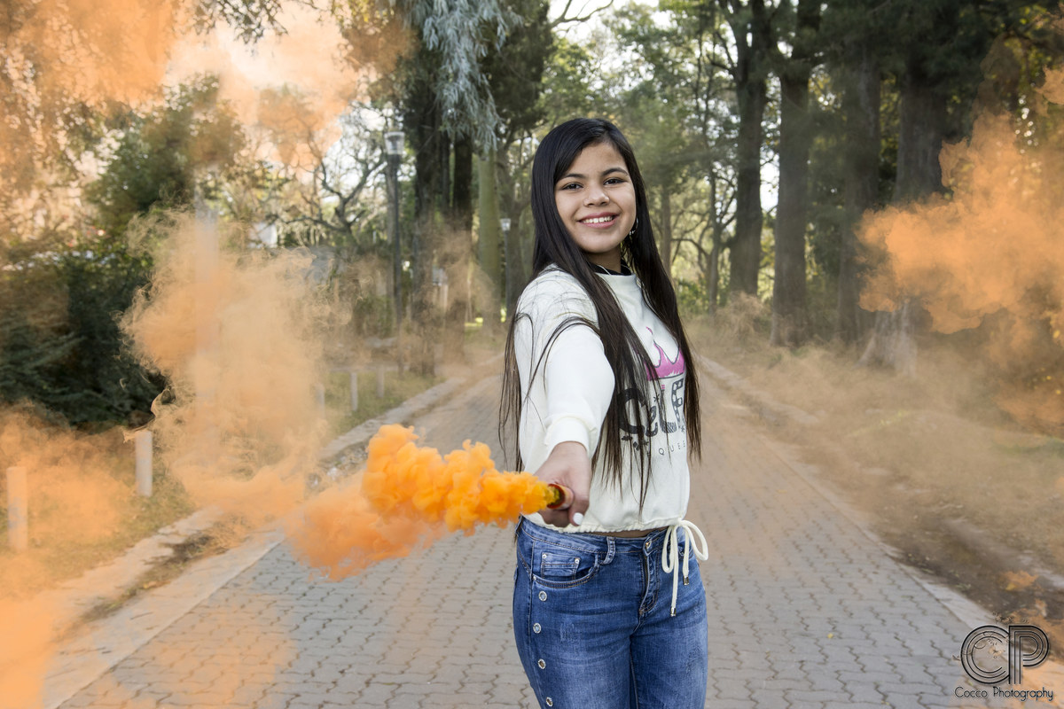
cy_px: 354
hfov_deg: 49.6
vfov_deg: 34.2
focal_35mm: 39
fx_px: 1153
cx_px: 532
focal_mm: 26
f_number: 5
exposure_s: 1/400
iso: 320
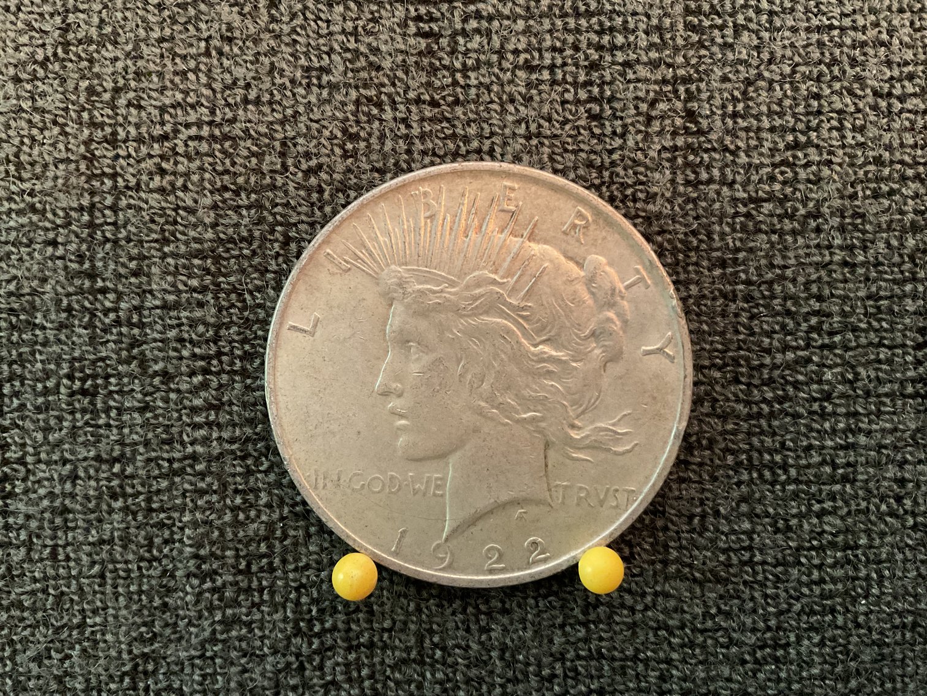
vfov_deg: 48.2
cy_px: 348
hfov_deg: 61.7
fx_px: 777
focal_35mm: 29
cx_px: 464
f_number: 1.8
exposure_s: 1/30
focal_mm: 3
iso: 500
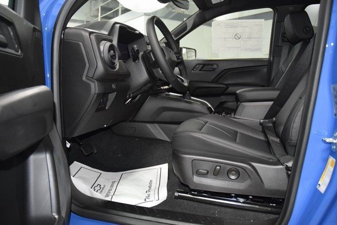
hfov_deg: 67.4
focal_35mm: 27
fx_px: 253
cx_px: 168
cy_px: 112
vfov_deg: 48.0
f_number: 3.5
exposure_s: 1/100
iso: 3200
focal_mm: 18
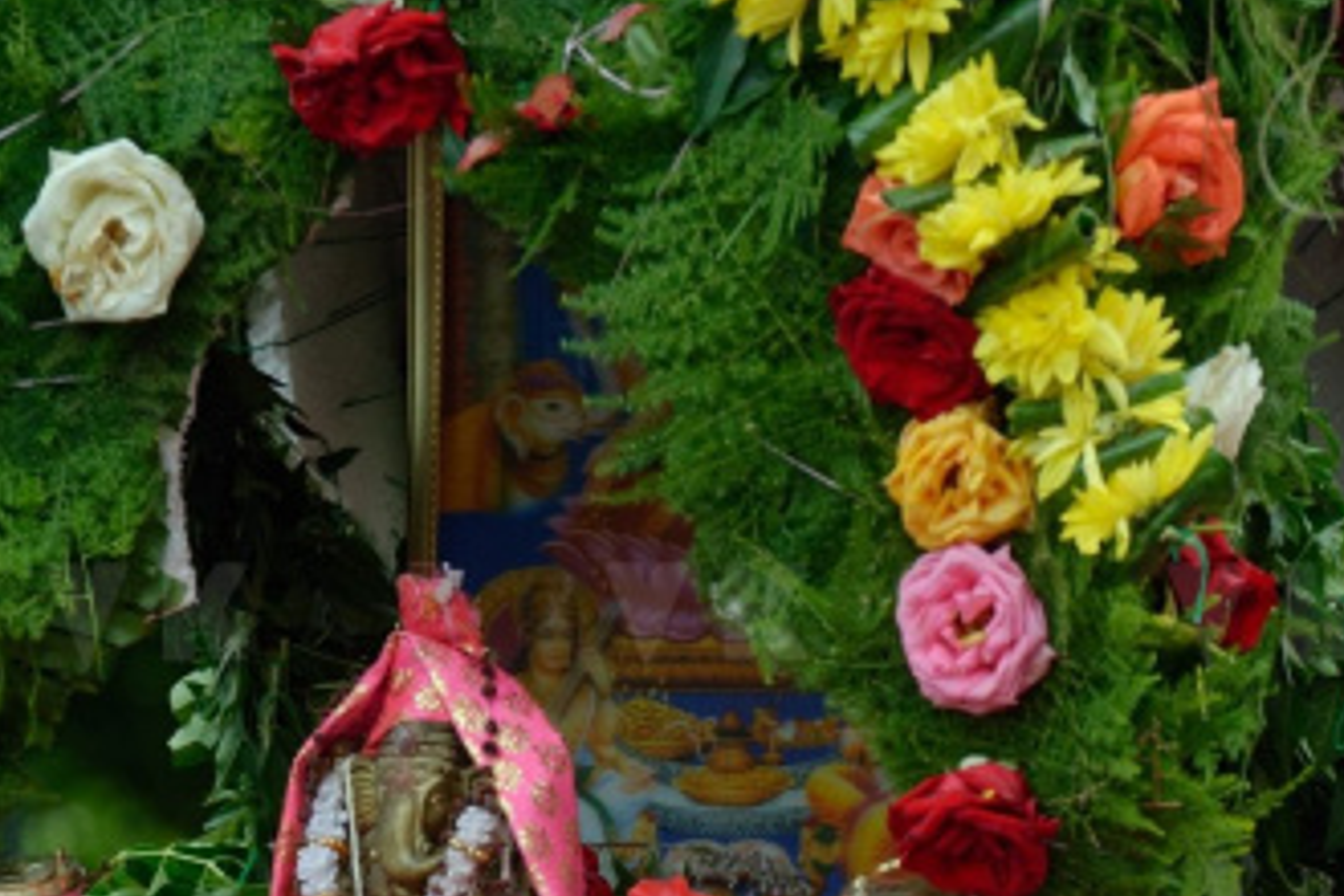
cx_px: 707
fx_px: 20308
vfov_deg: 2.5
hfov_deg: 3.8
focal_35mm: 544
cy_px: 1173
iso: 200
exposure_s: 1/400
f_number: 6.3
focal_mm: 200
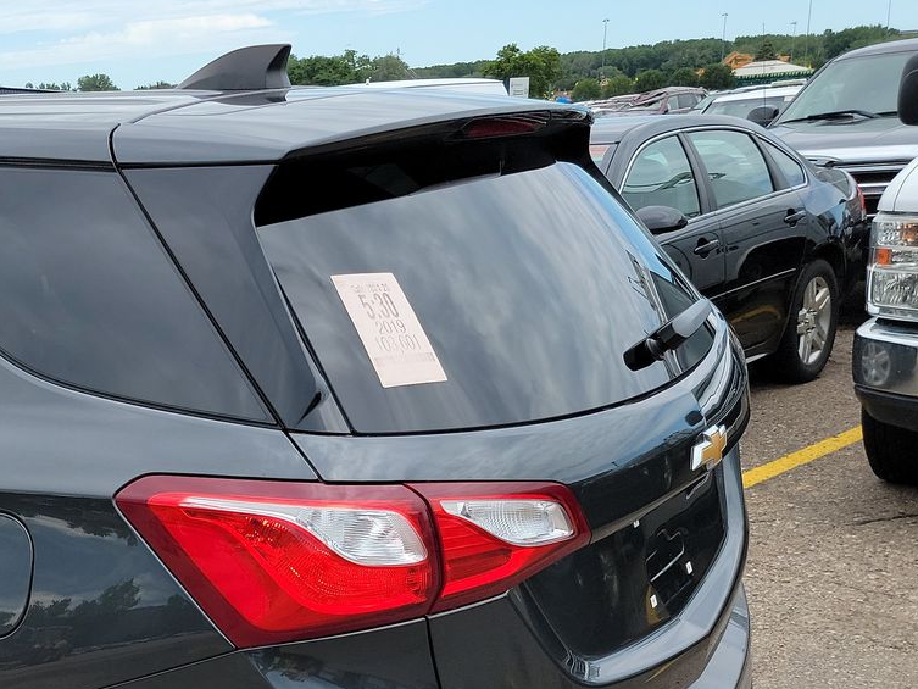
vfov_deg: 28.1
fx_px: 1353
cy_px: 527
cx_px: -4
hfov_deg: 34.1
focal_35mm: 51
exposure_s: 1/495
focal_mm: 6.7
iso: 50
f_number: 1.8
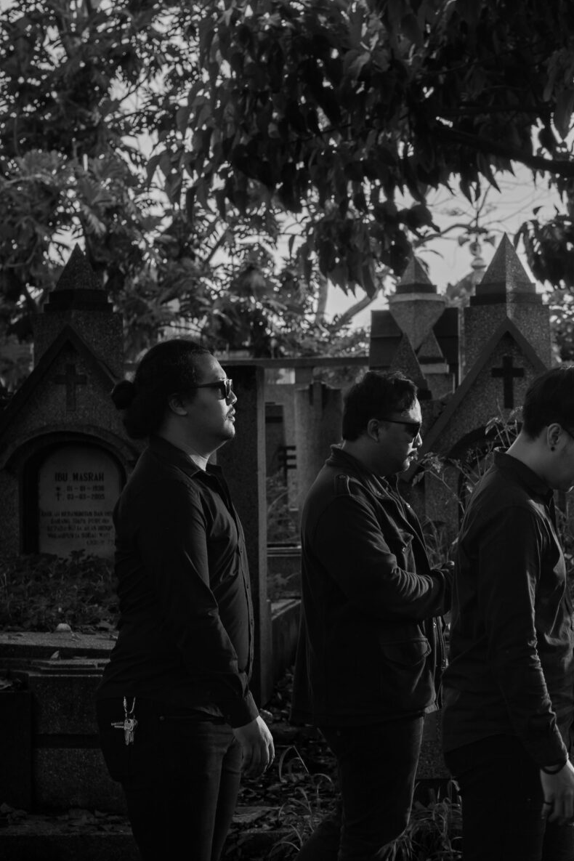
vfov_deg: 18.9
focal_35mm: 108
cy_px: 515
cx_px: 574
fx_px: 2583
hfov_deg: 12.5
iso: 100
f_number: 5
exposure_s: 1/100
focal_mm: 50
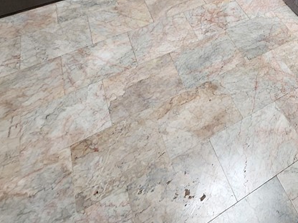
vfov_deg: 40.4
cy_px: 17
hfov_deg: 41.2
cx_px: 350
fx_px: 275
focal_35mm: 32
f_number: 2.2
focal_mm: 2.2
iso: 800
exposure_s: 1/25.3
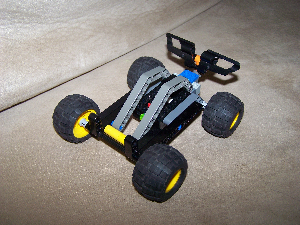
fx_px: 330
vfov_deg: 37.8
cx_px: 150
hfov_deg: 48.9
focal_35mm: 38
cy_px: 112
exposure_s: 1/60
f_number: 2.8
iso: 80
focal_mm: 6.3
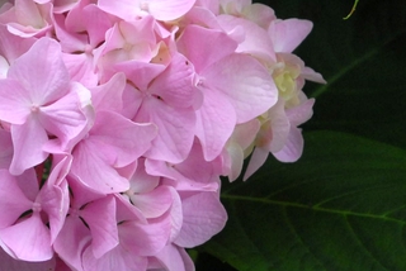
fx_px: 2709
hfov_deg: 8.6
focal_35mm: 240
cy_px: 99
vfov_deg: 5.7
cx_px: 95
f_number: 6.3
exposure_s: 1/160
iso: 400
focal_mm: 50
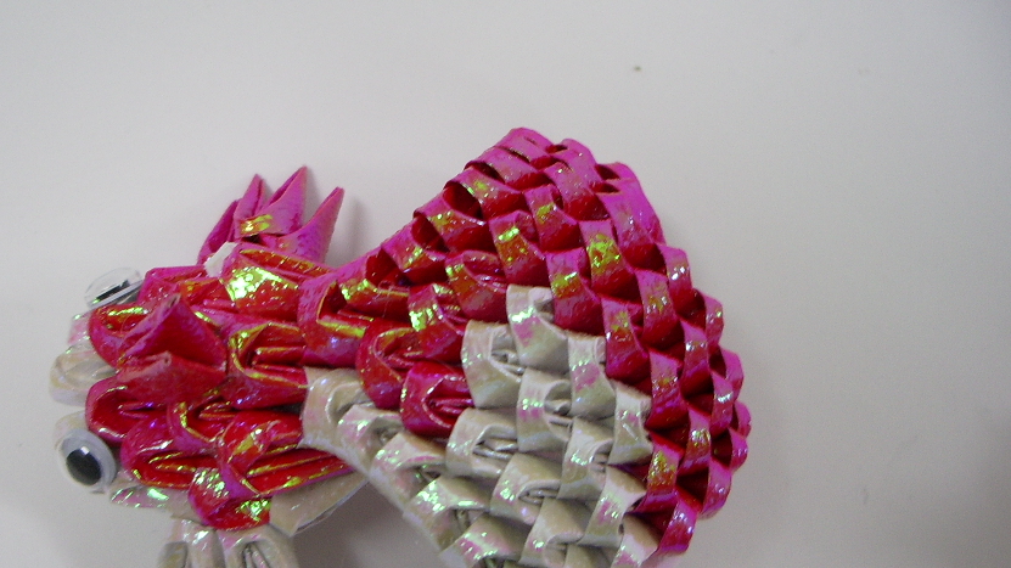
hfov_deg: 43.4
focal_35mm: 47
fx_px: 1260
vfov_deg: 25.3
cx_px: 389
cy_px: 384
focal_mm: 5.8
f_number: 2.6
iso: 100
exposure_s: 1/30
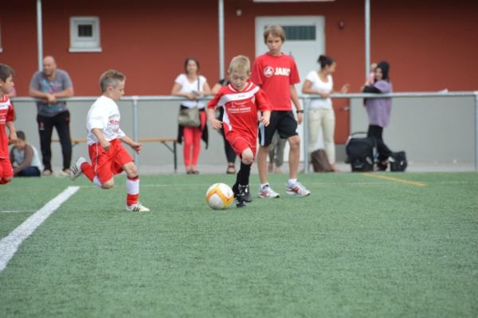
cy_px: 159
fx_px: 3980
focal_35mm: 300
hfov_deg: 6.9
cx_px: 239
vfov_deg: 4.6
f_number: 5.6
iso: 400
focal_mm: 200
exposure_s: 1/800
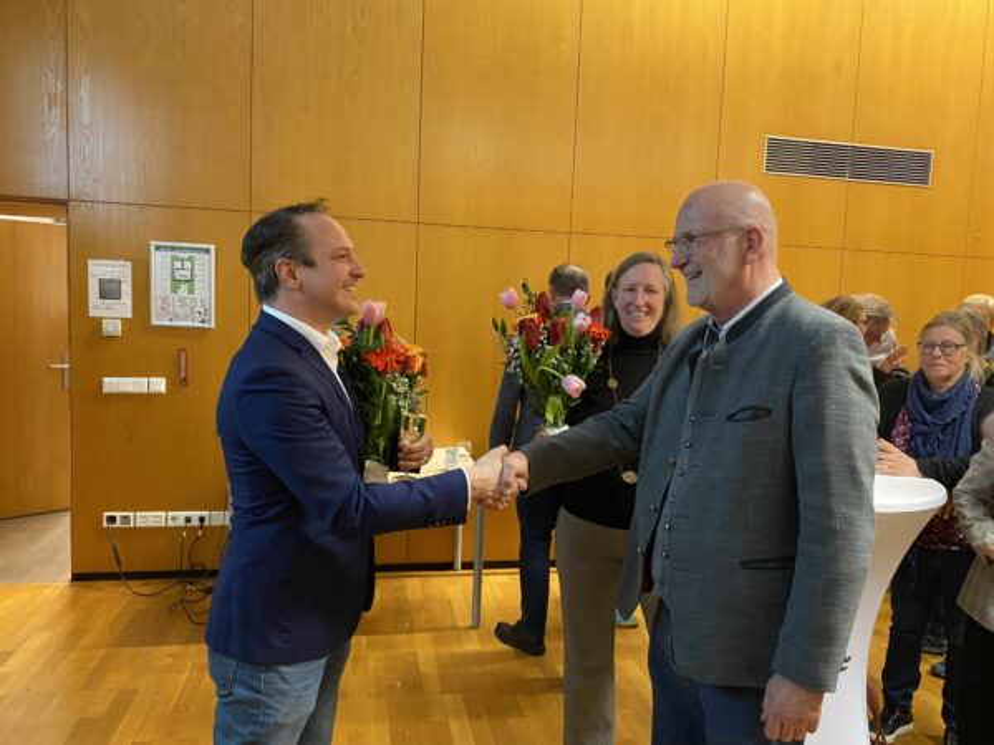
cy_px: 372
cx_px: 497
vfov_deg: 53.1
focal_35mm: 26
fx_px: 747
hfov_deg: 67.3
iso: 400
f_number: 1.8
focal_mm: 4.25
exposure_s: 1/40
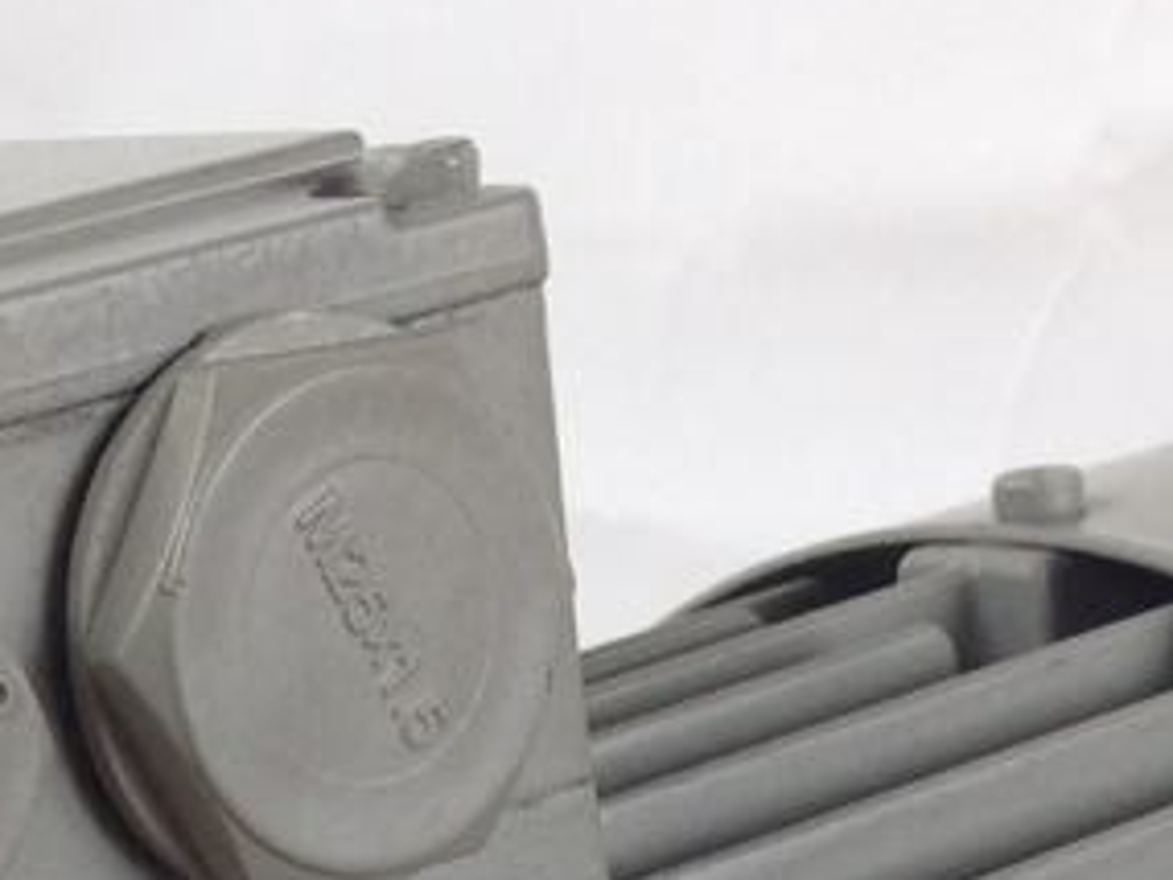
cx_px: 255
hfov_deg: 13.3
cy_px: 1916
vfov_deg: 9.2
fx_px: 5017
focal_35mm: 148
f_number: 2.4
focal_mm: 4.12
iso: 50
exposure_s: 1/60
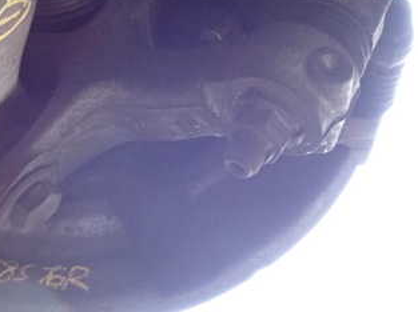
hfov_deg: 38.3
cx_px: 88
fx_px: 579
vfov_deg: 29.7
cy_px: 79
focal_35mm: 48
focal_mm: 4.5
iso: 1250
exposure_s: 1/125
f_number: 2
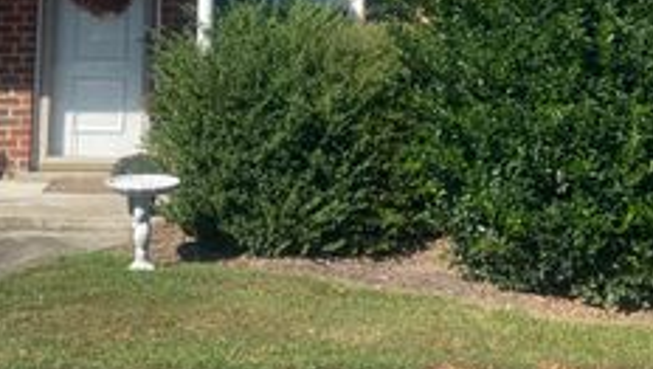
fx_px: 1057
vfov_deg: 18.7
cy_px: -77
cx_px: 251
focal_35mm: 61
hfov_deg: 34.2
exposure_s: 1/3984
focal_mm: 4.25
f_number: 1.8
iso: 32
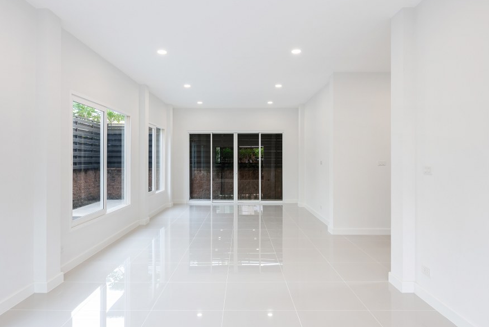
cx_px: 241
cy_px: 160
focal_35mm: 23
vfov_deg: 55.7
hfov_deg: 76.7
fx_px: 309
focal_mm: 15.5
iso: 100
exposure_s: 1/100
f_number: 5.6
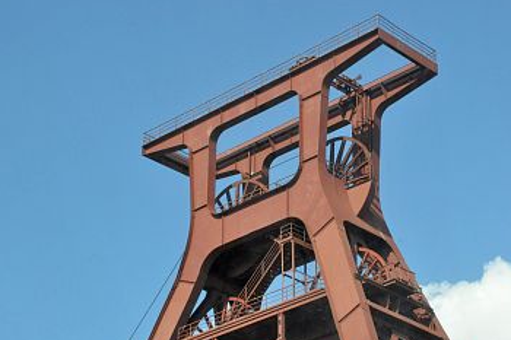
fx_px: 1518
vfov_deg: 12.8
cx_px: 305
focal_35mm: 107
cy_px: 204
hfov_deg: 19.1
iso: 800
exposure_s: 1/640
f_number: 13
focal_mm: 50
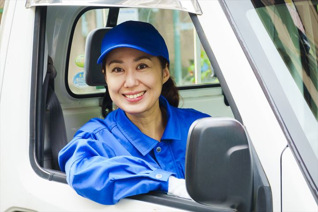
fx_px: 1254
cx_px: 159
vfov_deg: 9.7
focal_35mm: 142
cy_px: 106
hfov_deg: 14.4
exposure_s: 1/160
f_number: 4.5
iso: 200
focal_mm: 51.61
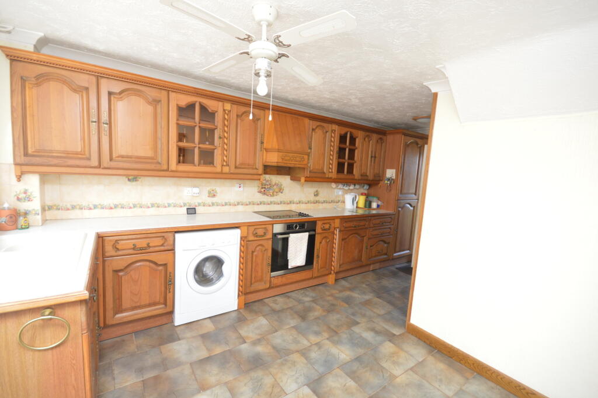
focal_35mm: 15
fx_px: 249
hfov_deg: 100.4
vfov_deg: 77.2
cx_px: 299
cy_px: 199
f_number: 7.1
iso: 800
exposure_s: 1/60
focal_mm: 10
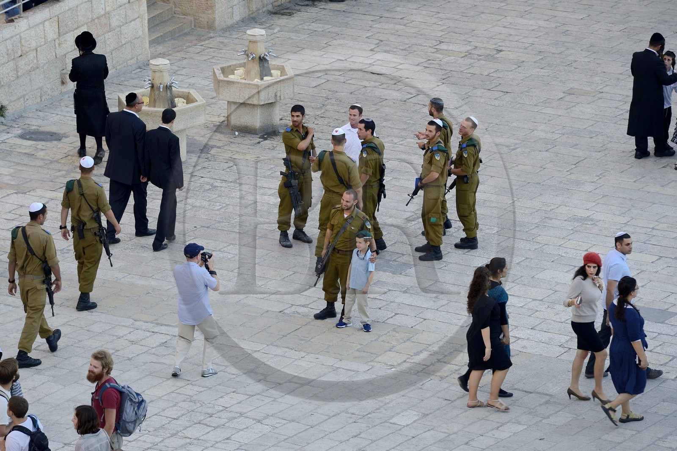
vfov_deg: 6.9
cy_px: 226
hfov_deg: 10.3
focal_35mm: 200
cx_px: 338
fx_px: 3760
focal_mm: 200
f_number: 5.6
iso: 800
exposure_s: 1/200
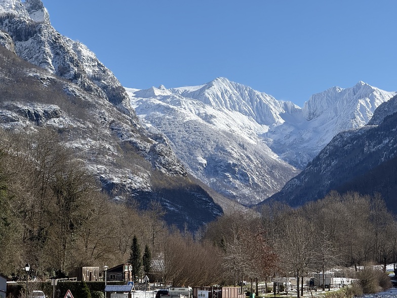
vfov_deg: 12.3
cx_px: 198
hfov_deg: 16.4
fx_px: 1376
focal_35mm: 120
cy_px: 149
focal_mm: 15.66
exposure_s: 1/2024
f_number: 2.8
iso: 64
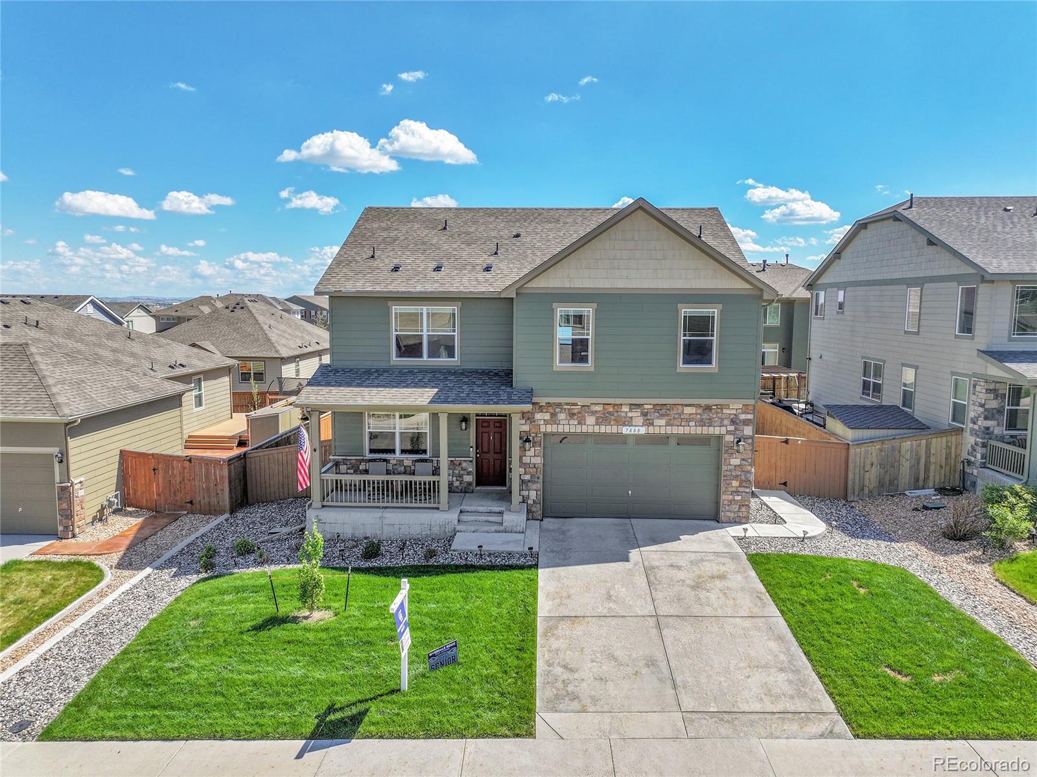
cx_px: 518
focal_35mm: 24
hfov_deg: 71.6
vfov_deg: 56.8
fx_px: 719
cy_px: 388
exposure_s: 1/2000
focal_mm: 12.29
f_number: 2.8
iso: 120
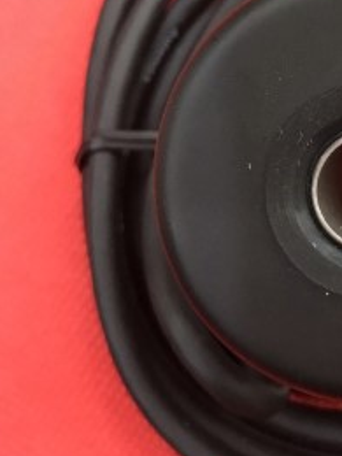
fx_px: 909
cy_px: 142
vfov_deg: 27.9
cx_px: 419
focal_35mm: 69
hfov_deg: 19.9
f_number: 1.8
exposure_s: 1/14
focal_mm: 3.99
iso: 100
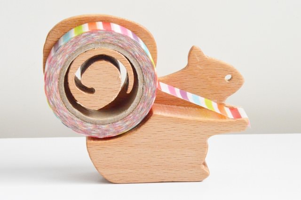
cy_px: 100
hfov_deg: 14.9
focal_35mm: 138
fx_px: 1153
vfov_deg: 9.9
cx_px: 150
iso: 6400
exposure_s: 1/60
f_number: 36
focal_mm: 92
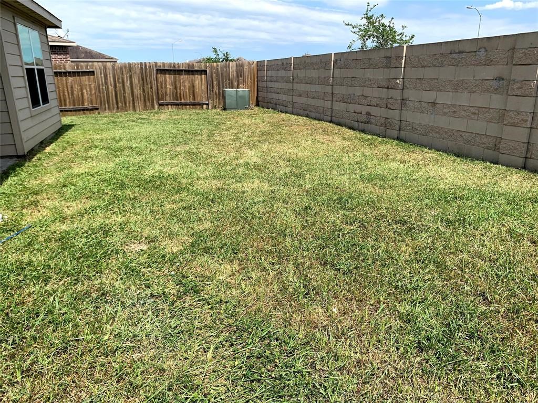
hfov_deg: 67.3
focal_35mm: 26
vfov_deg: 53.1
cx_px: 269
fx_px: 404
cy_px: 202
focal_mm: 4.25
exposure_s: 1/2160
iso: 25
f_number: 1.8
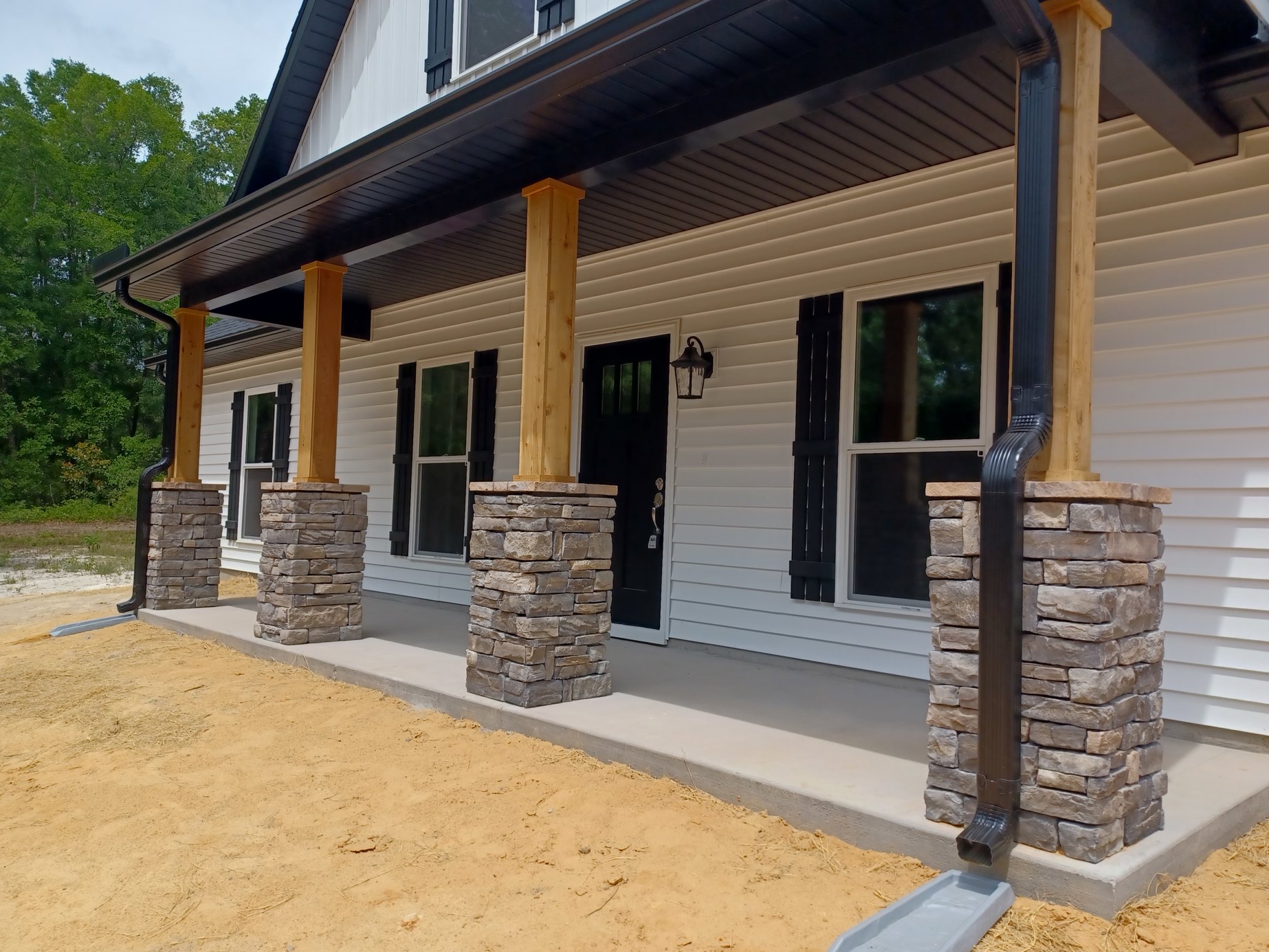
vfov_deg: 53.1
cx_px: 636
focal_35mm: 26
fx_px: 953
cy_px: 485
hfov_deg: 67.3
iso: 32
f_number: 1.8
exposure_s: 1/421
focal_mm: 4.6
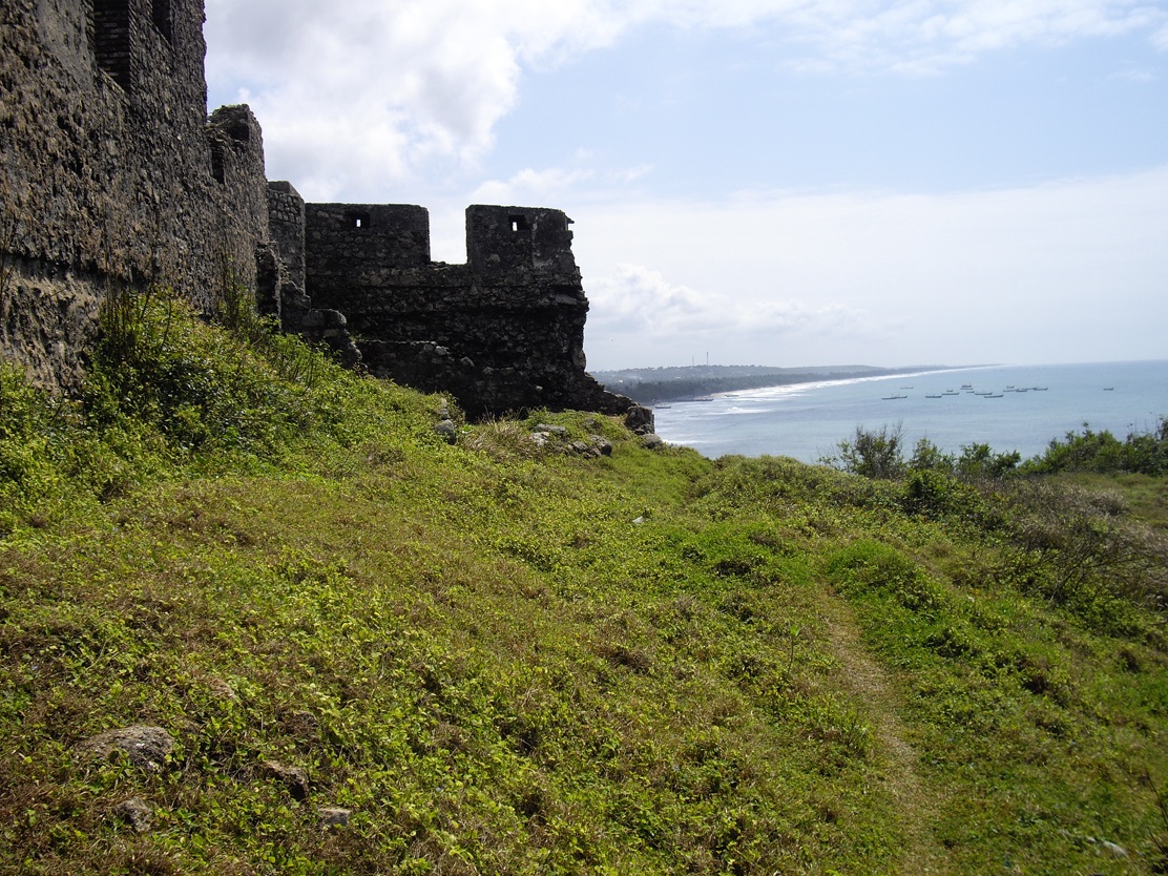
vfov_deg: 35.1
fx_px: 1383
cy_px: 421
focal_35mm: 41
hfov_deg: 45.8
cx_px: 603
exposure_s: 1/160
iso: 50
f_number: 8
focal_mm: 7.9
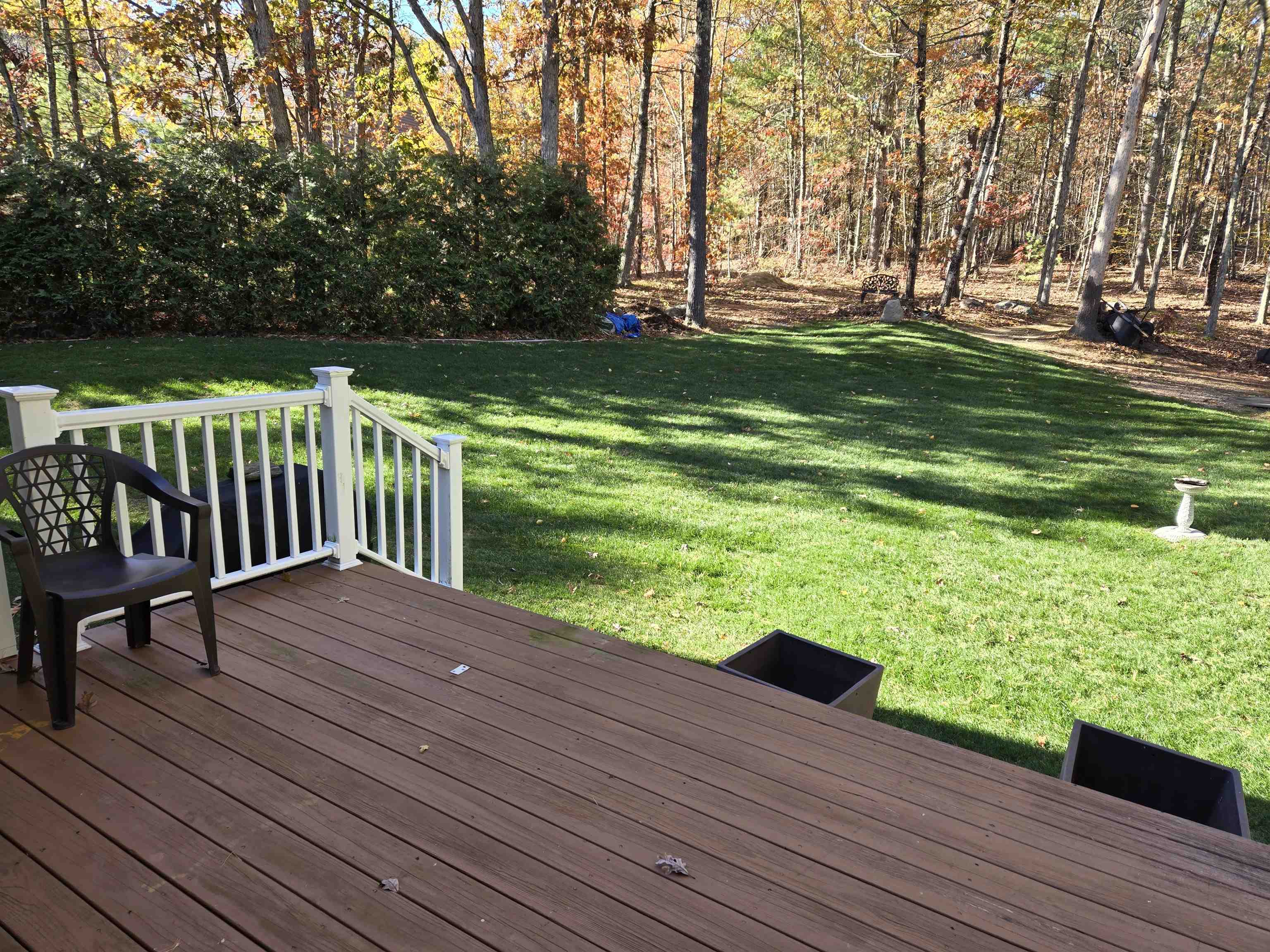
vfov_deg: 58.9
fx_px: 844
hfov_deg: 73.9
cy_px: 476
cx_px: 635
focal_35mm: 23
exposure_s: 1/180
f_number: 1.8
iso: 32
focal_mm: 5.4
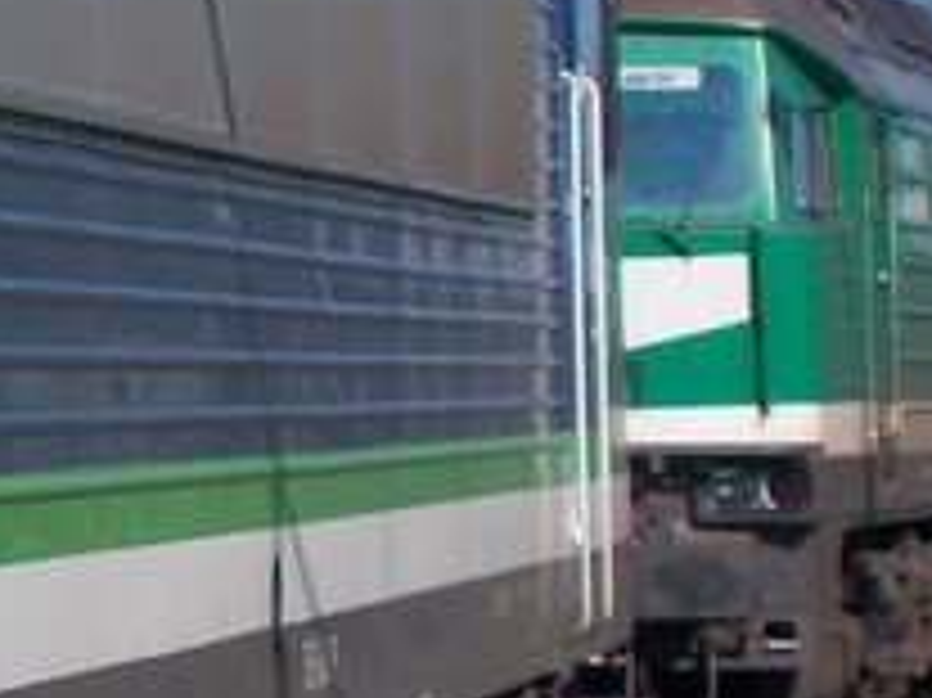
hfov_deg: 7.3
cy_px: 446
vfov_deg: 5.8
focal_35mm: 255
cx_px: -1211
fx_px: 6862
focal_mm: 7.9
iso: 80
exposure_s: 1/125
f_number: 10.6
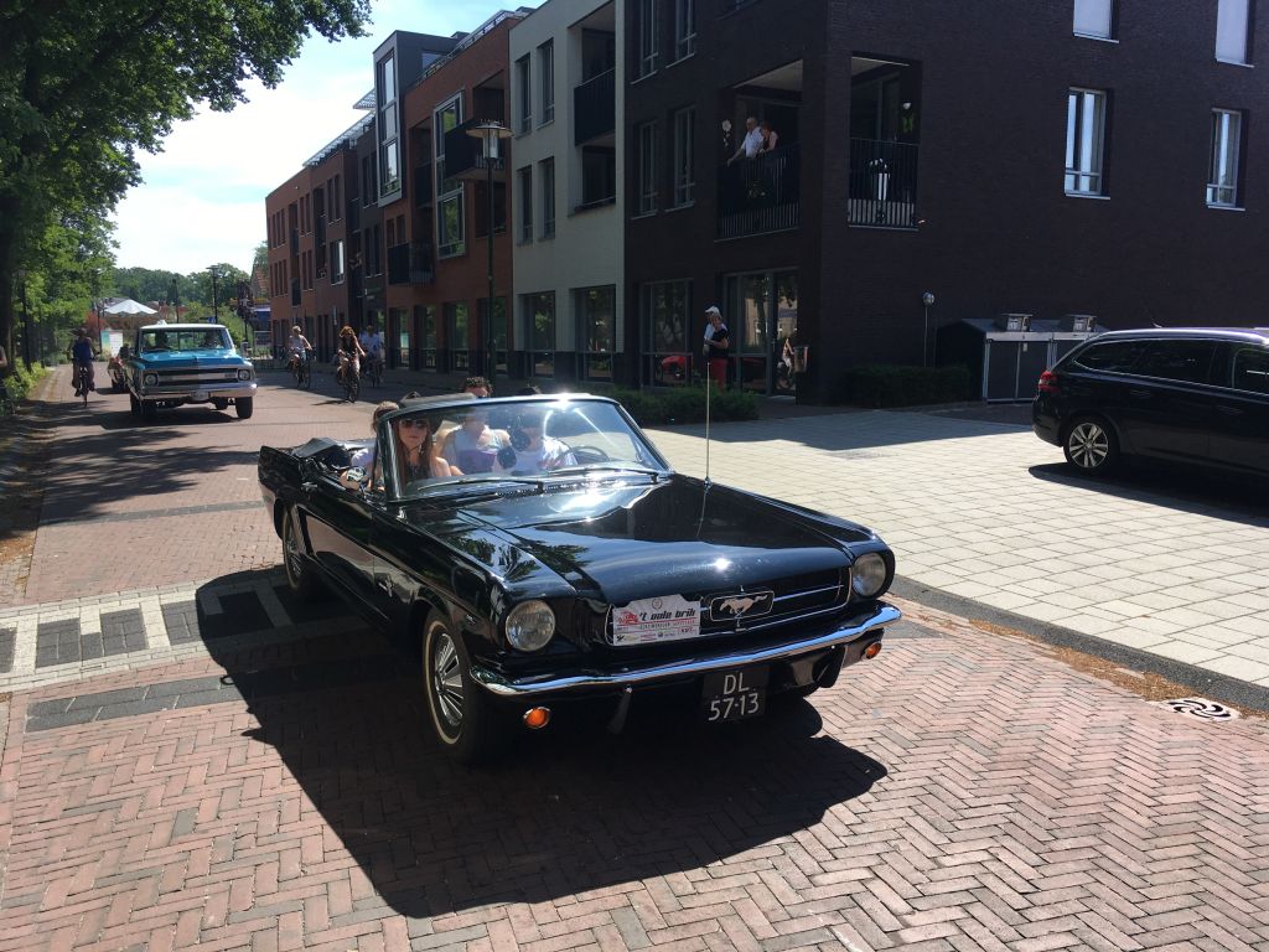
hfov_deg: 61.7
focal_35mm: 29
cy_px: 476
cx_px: 634
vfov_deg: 48.2
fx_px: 1063
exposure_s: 1/962
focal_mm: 4.15
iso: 25
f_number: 2.2
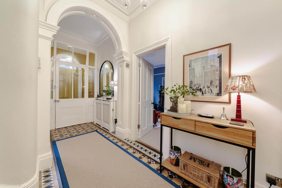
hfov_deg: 112.6
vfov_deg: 90.0
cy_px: 94
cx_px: 141
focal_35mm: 12
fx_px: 94
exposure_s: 1/20
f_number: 4
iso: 500
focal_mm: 12
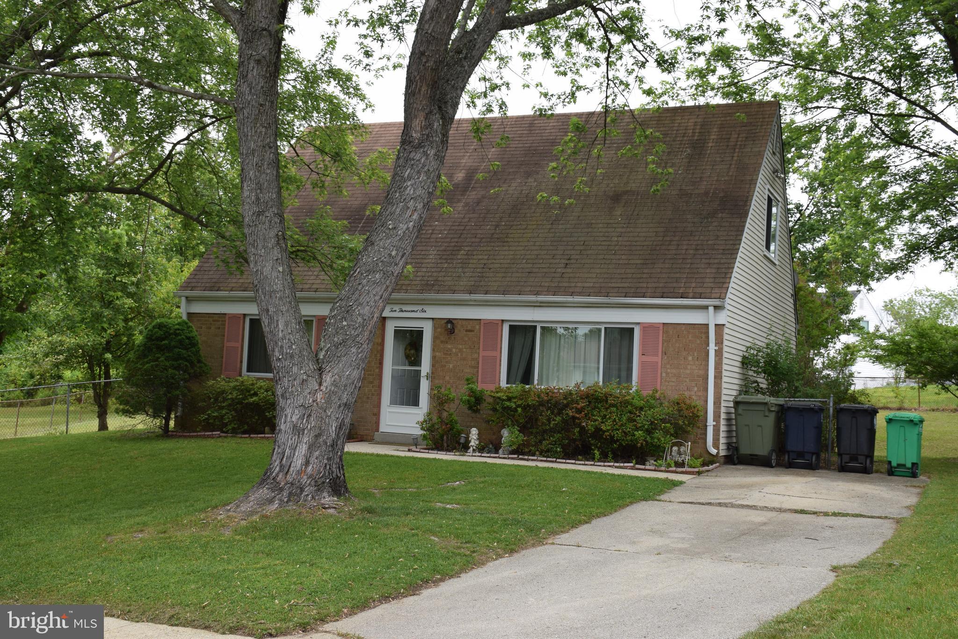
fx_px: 1198
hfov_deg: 43.6
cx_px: 479
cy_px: 320
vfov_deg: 29.9
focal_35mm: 45
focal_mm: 30
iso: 320
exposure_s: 1/250
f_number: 8
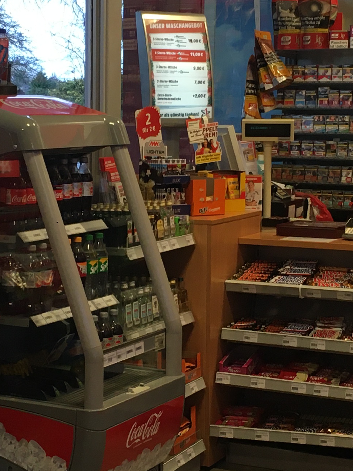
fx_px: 1224
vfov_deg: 21.8
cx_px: 118
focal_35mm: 90
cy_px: 244
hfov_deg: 16.4
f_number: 2.2
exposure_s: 1/33
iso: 40
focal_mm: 4.15
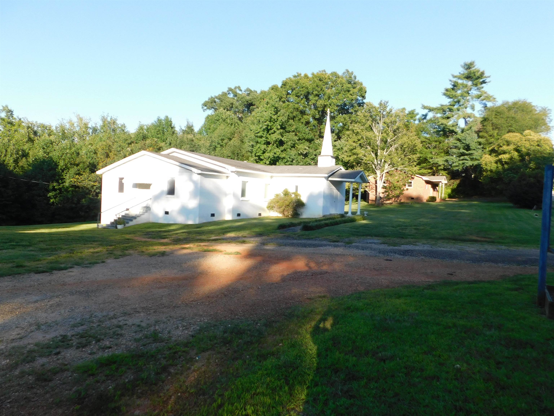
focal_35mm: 23
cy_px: 208
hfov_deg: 73.9
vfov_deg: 58.9
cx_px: 277
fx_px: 368
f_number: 3
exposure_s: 1/500
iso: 125
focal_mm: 4
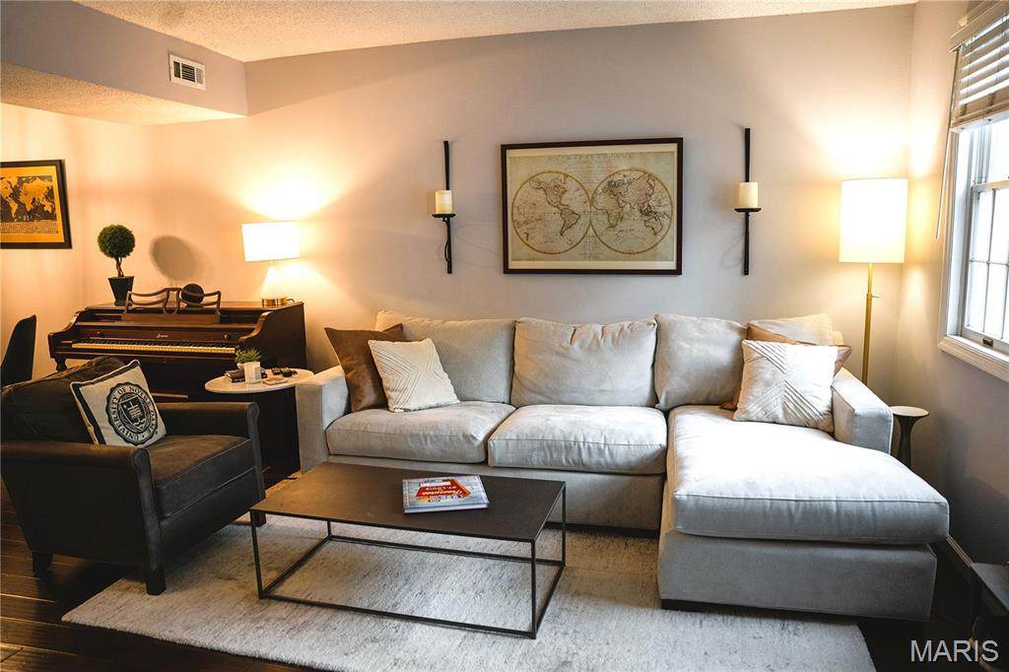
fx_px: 712
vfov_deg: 50.5
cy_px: 336
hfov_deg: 70.7
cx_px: 504
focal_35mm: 25
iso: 1600
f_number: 3.2
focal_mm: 25.4
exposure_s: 1/160
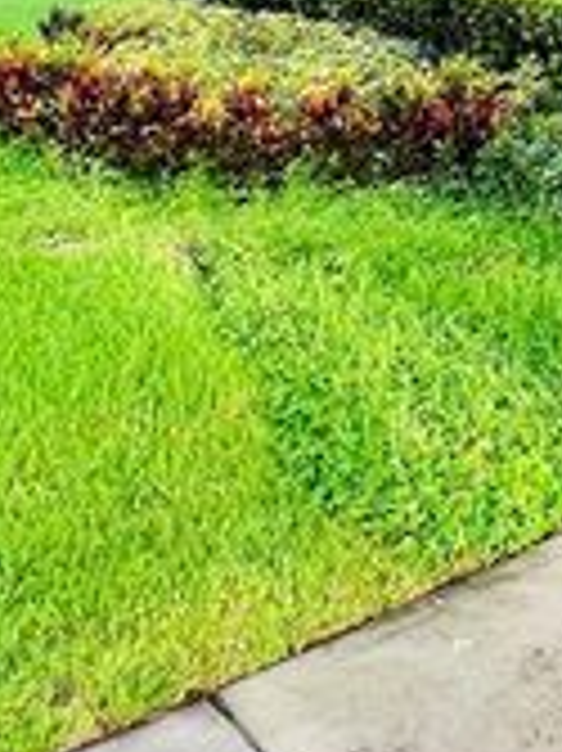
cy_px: -489
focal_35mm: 52
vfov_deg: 24.3
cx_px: 787
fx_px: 1127
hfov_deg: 23.6
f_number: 1.8
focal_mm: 1.57
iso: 32
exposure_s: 1/179
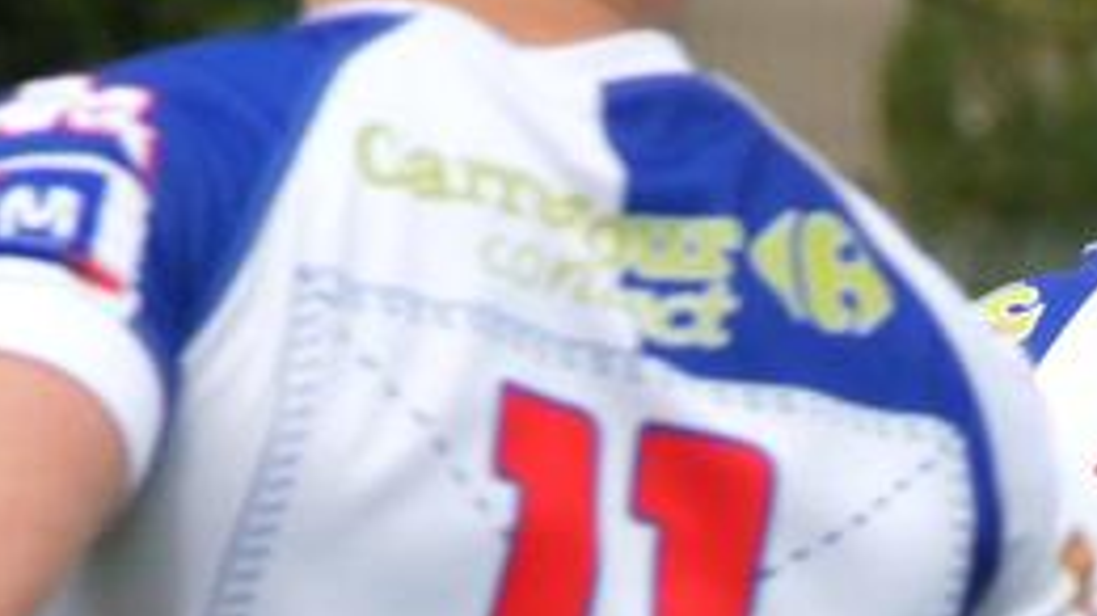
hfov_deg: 1.3
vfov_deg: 0.7
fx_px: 47278
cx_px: 844
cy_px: 1314
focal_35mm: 1626
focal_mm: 210
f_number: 9
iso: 800
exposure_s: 1/1000
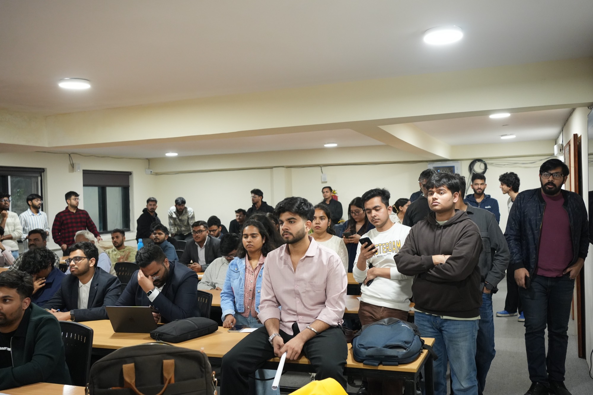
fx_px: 576
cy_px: 198
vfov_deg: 37.8
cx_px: 296
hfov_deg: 54.4
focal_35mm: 35
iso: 4000
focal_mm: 35
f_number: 4
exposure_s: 1/160
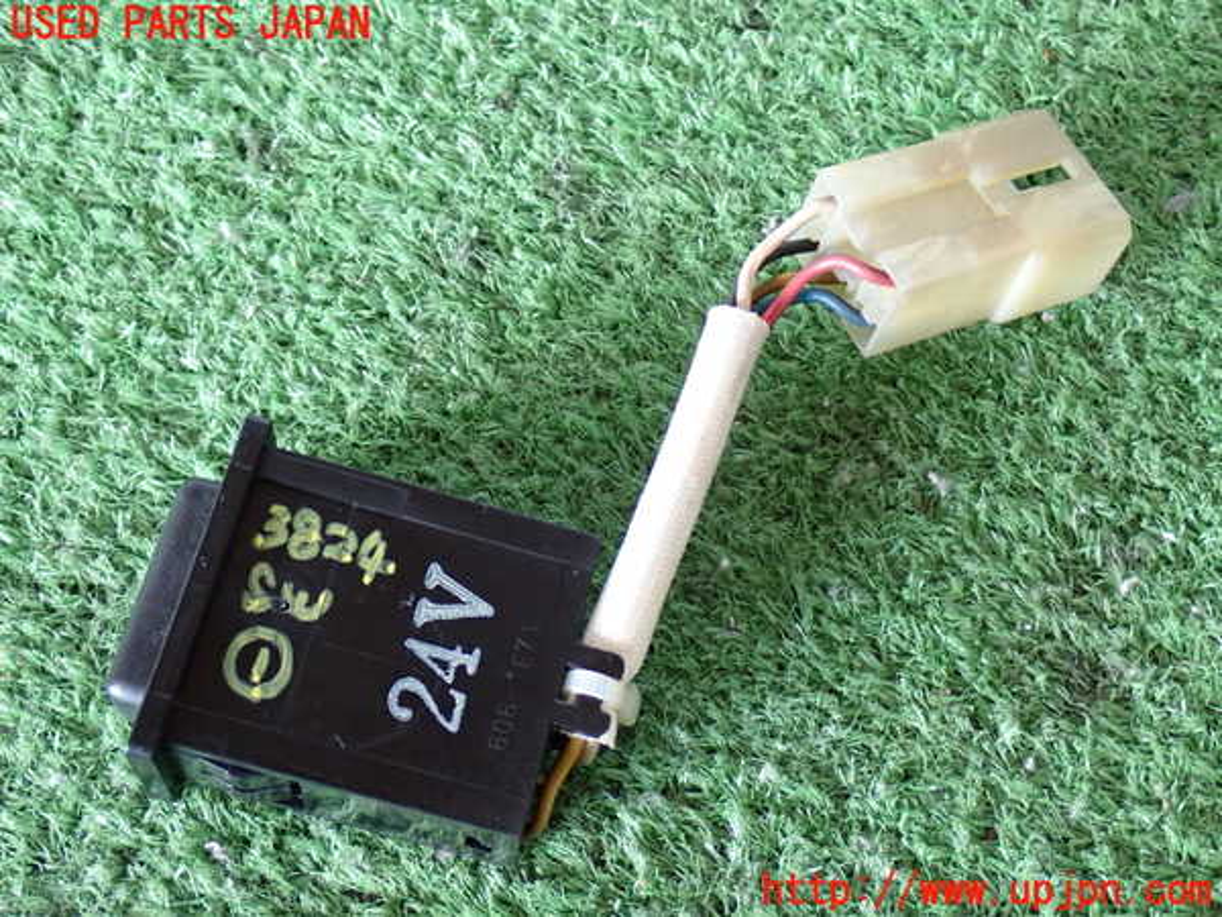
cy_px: 458
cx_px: 611
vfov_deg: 27.0
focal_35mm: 54
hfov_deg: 35.5
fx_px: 1906
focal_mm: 9.65
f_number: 3.3
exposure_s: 1/50
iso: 640
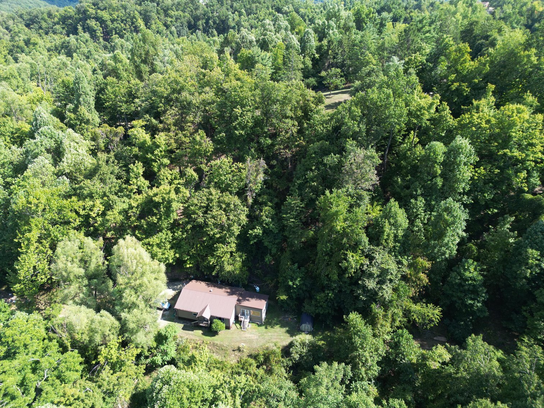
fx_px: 377
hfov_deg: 71.6
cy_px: 204
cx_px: 272
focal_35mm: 24
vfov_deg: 56.8
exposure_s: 1/640
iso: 110
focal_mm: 6.72
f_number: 1.7
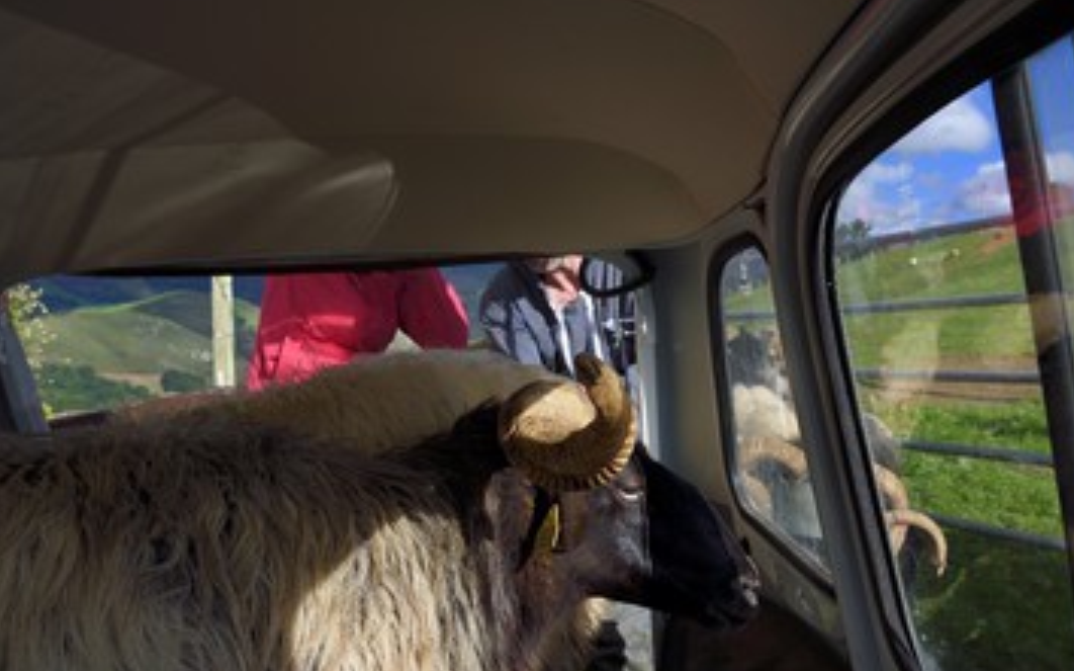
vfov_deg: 43.0
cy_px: 376
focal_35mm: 29
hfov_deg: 64.6
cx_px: 558
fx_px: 849
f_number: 11
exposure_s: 1/200
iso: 200
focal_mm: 24
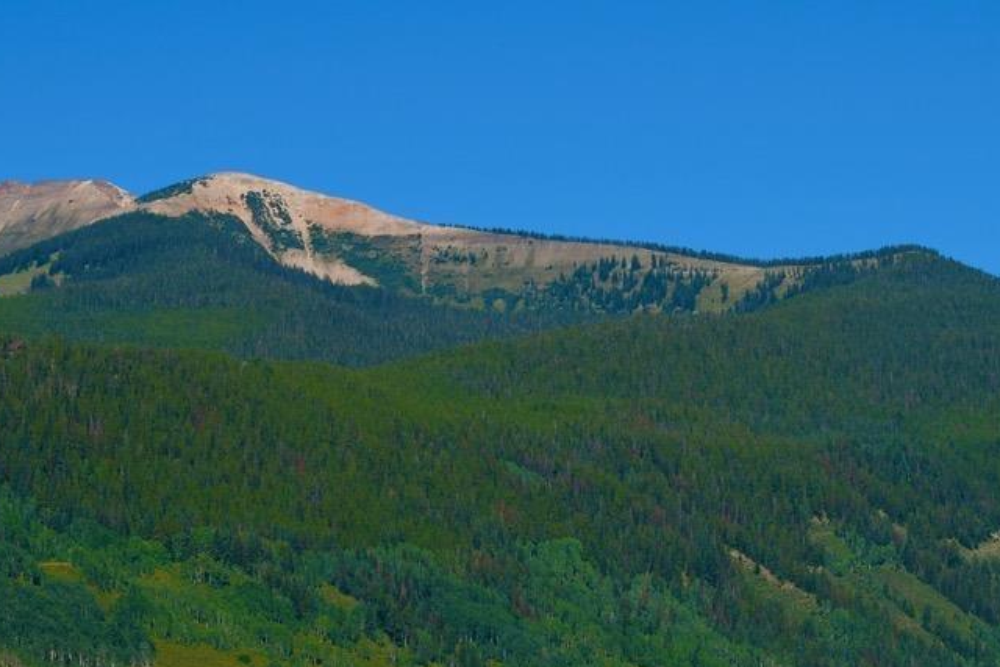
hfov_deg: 15.5
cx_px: 605
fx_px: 3667
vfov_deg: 10.4
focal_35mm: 132
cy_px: 365
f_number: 10
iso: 100
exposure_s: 1/400
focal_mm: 44
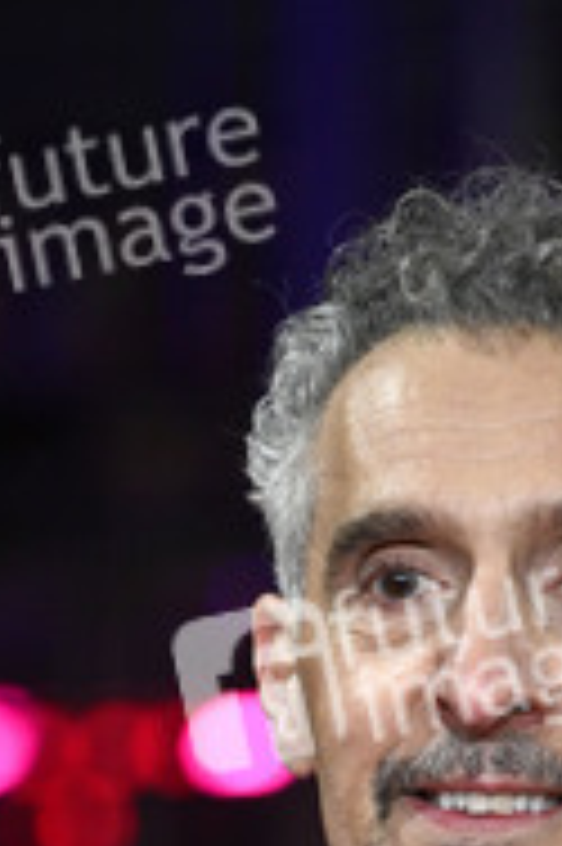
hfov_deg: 2.6
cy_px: 891
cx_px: 535
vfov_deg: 3.9
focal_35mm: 532
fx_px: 12480
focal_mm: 250
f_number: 5.6
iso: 4000
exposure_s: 1/250
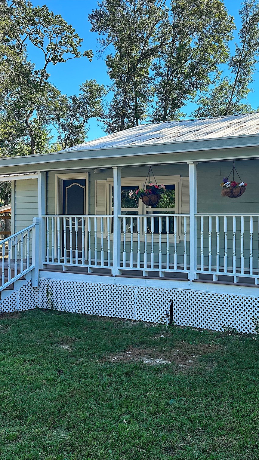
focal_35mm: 35
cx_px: 223
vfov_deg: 56.6
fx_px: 427
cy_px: 230
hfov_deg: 32.4
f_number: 1.78
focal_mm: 6.86
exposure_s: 1/1304
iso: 80
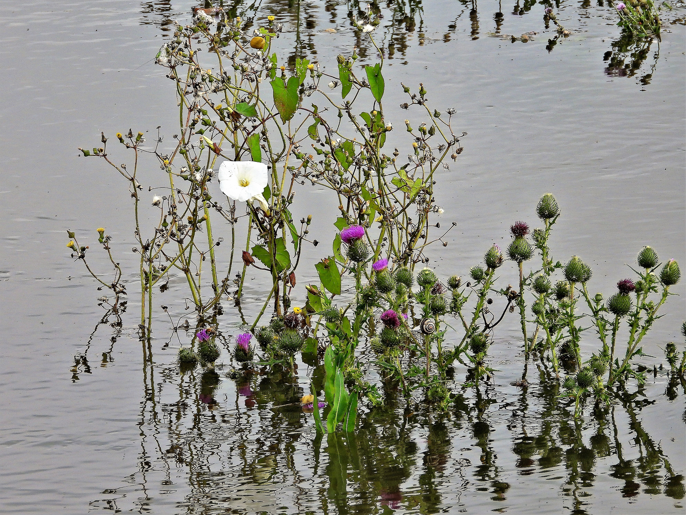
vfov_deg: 2.3
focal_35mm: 650
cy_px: 258
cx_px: 343
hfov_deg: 3.1
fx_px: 12881
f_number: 5
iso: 100
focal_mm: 117
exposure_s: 1/400
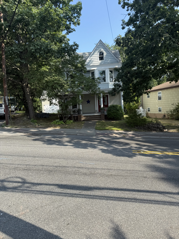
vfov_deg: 71.6
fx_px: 165
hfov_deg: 56.8
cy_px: 120
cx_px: 90
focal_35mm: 24
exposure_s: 1/1585
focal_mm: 6.76
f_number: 1.78
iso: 80
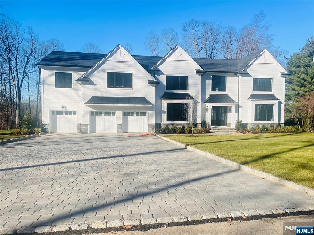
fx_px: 236
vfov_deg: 53.1
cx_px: 157
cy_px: 118
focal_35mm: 26
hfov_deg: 67.3
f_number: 1.6
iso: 32
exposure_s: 1/3610
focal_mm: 4.2
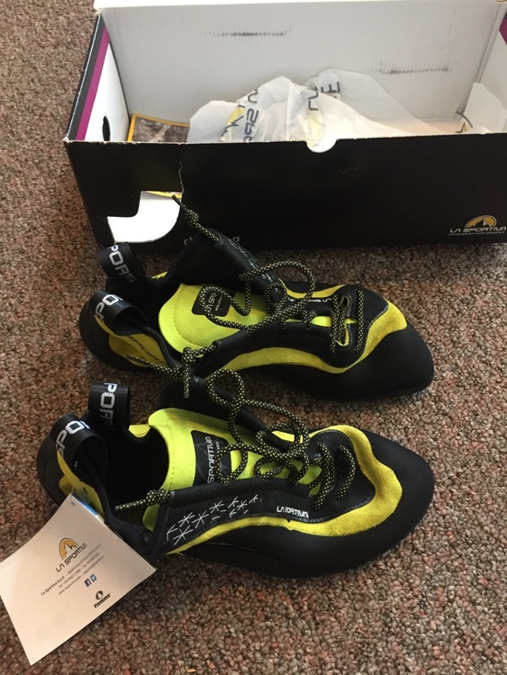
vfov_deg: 61.6
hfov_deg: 48.3
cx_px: 254
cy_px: 338
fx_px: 566
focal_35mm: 29
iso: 250
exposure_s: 1/17
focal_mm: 4.15
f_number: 2.2
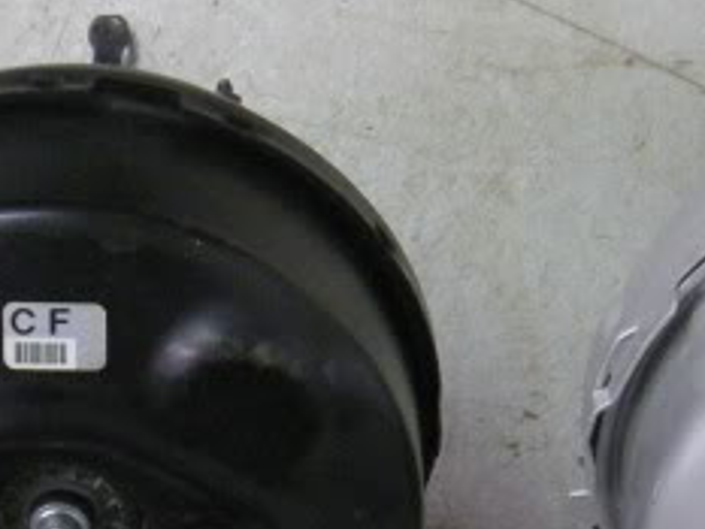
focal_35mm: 120
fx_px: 2445
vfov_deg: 12.4
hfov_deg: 16.4
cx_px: 475
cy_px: 323
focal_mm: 5.7
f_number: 2.8
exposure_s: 1/22.5
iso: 400
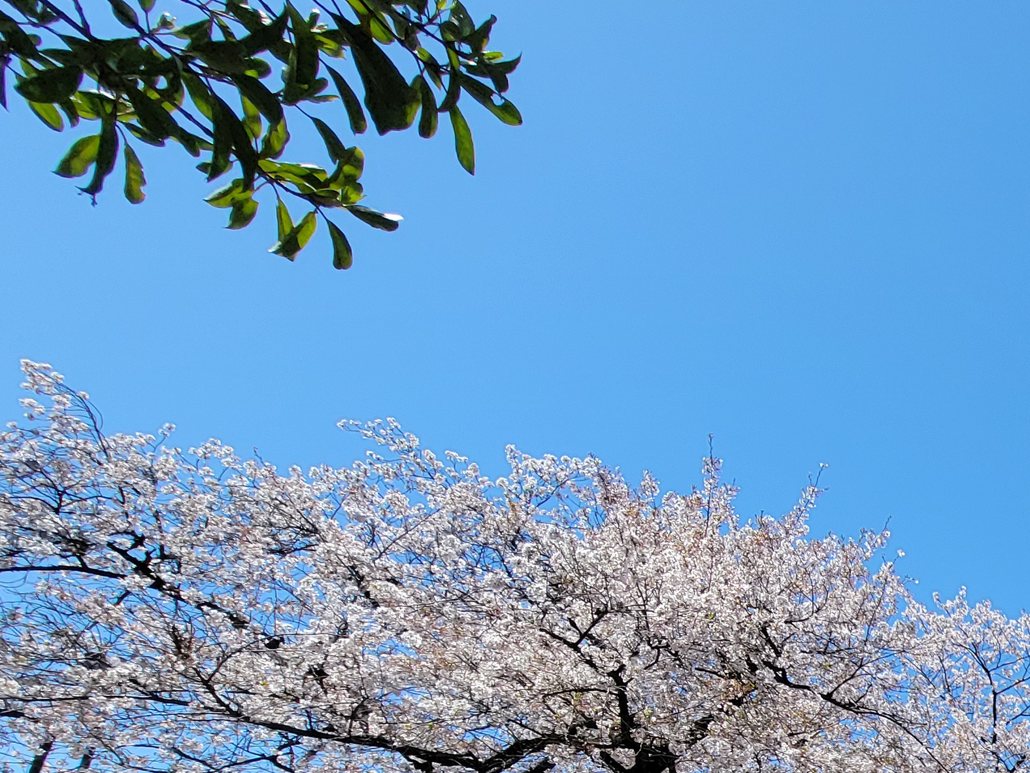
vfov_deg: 36.0
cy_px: 866
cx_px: 1231
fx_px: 982
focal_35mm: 33
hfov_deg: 39.8
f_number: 2.2
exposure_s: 1/1325
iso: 50
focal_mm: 2.2
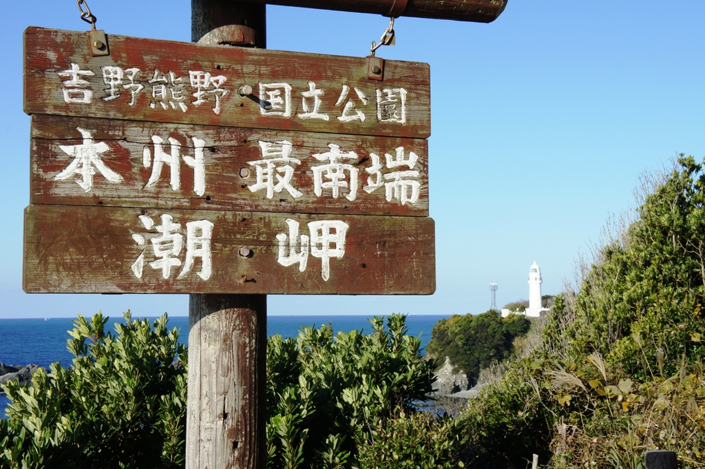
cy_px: 234
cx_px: 352
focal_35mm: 62
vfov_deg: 22.0
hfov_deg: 32.7
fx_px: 1203
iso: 200
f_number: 13
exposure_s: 1/200
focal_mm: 41
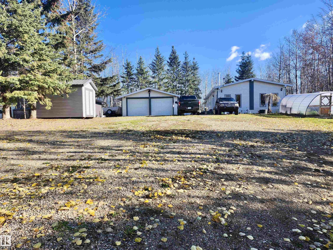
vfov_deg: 58.9
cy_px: 125
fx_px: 221
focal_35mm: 23
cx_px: 166
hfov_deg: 73.9
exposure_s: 1/614
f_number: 1.8
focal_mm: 5.54
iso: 25
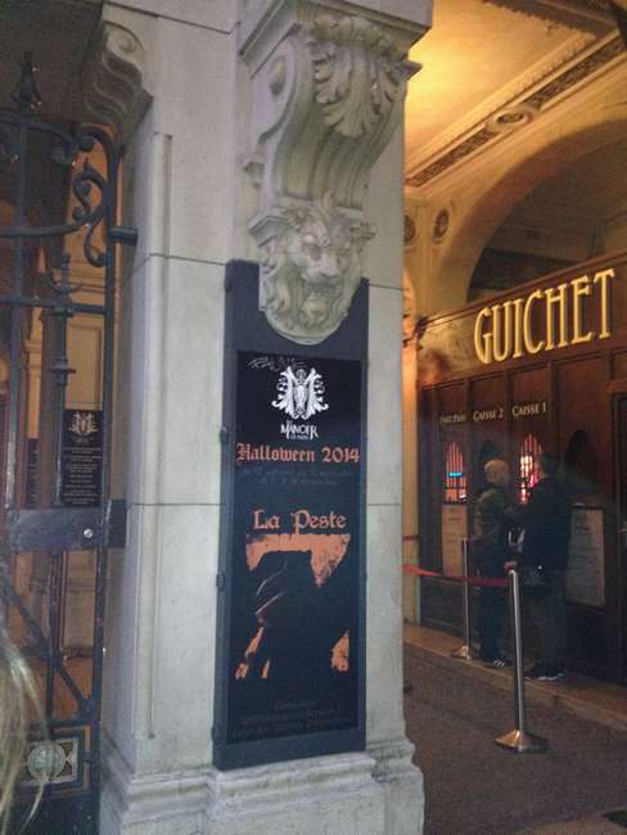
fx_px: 845
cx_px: 314
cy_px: 418
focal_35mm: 35
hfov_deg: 40.7
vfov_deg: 52.6
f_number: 2.4
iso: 500
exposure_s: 1/16
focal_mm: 4.28
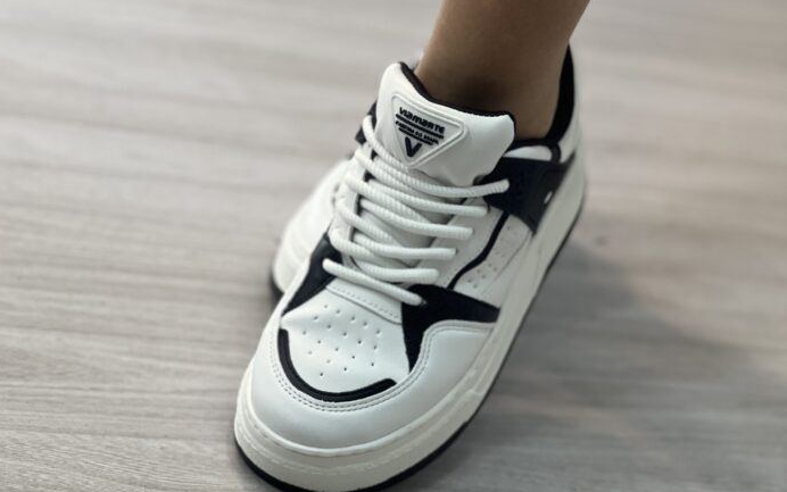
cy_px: 178
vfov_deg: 11.9
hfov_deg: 18.9
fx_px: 2360
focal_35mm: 110
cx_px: 390
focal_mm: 9
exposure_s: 1/120
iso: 125
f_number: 2.8
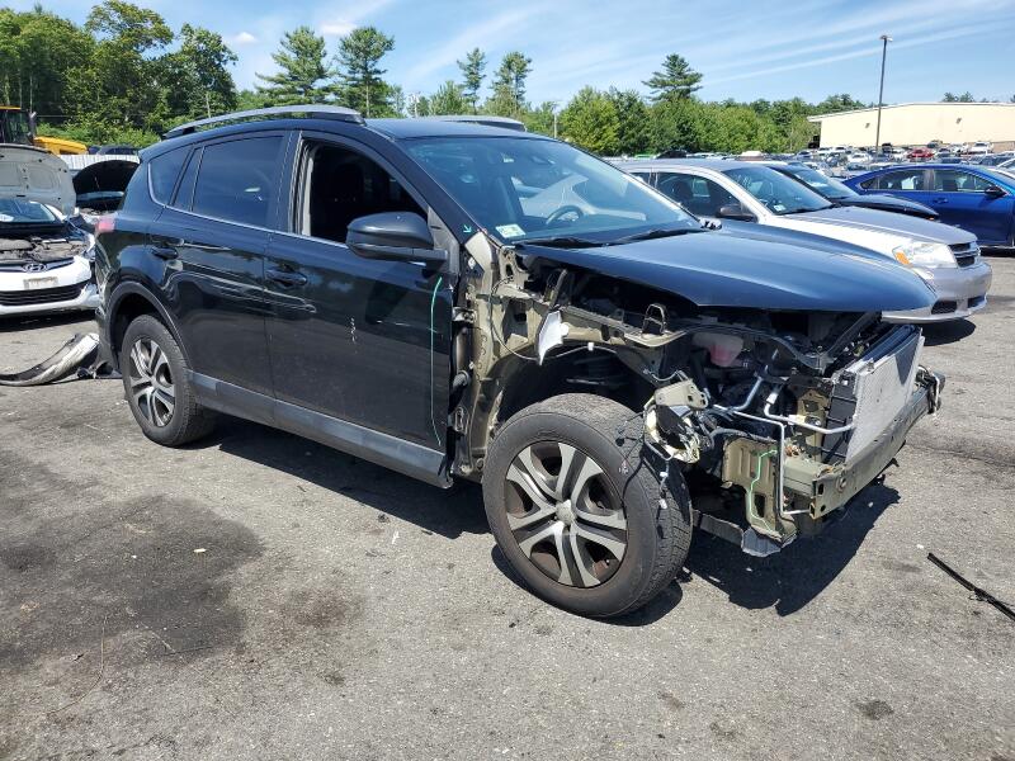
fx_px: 762
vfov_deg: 53.1
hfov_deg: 67.3
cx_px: 508
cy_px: 380
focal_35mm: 26
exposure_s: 1/2500
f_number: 1.5
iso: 50
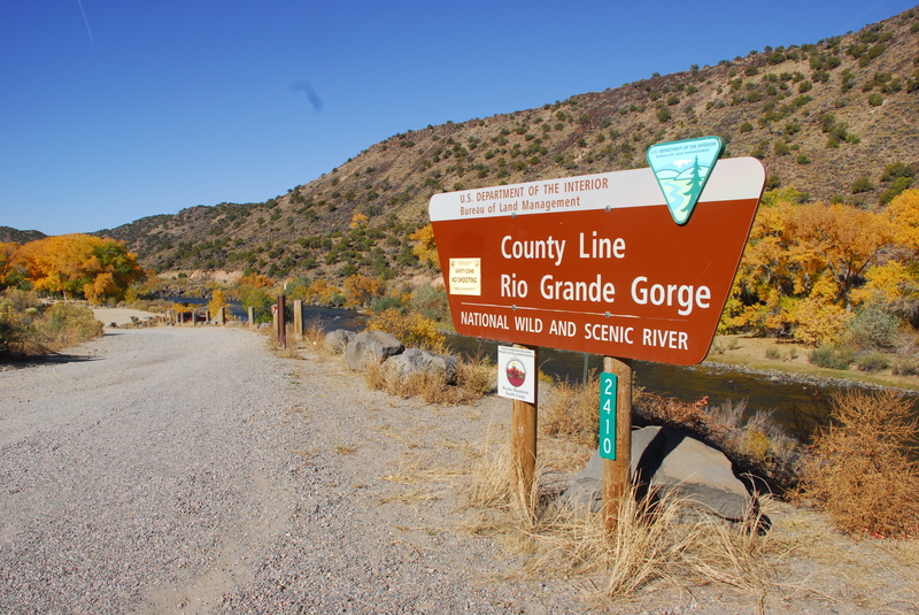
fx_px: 690
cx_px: 460
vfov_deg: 48.0
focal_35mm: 27
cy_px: 308
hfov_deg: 67.3
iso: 160
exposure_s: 1/250
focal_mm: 18
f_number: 8
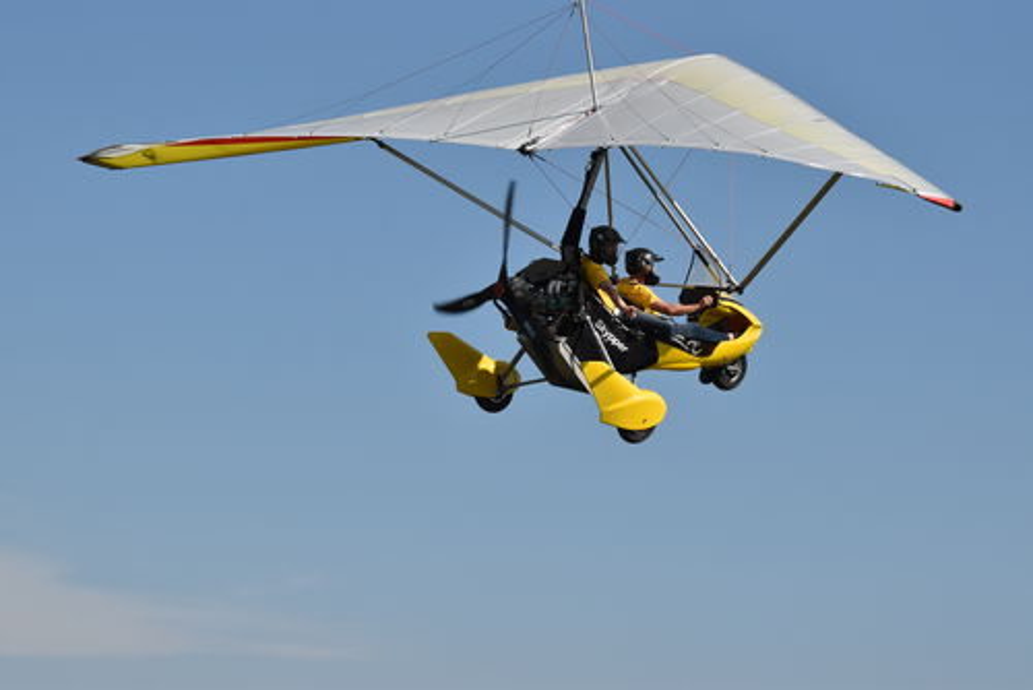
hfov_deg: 16.6
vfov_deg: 11.2
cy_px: 345
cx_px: 516
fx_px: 3531
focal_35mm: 123
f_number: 11
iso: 1000
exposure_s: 1/2500
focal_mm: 82
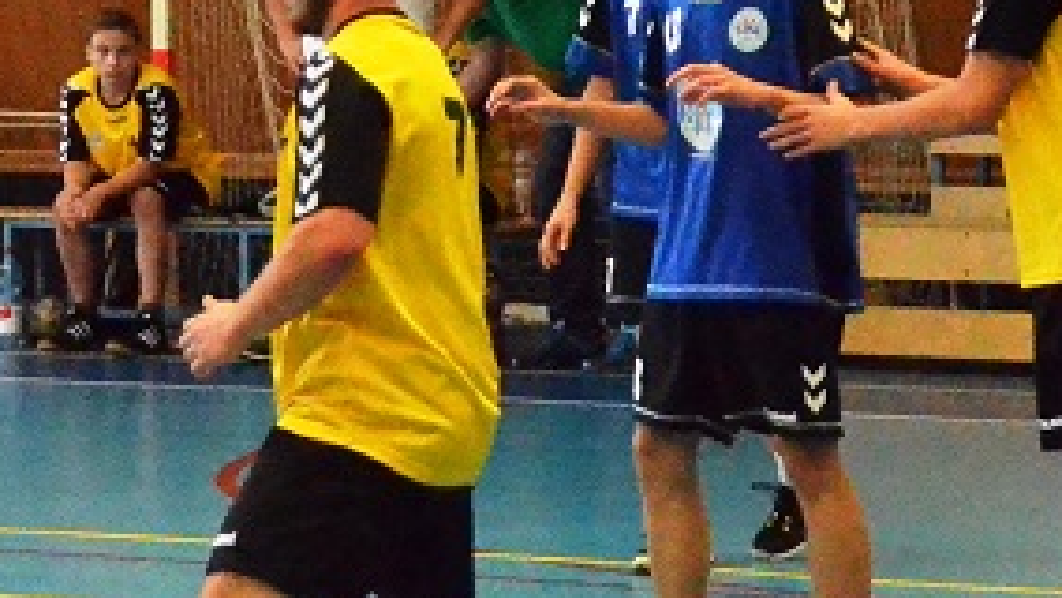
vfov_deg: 4.1
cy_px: 15
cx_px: -71
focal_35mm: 298
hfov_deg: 7.2
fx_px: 8401
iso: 6400
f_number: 4.8
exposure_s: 1/1250
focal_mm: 45
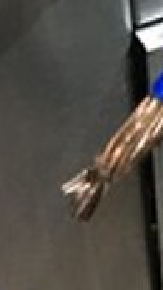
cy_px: -138
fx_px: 1136
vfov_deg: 13.7
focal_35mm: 148
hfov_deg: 7.4
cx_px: 471
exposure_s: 1/15
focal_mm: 4.15
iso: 400
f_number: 2.2
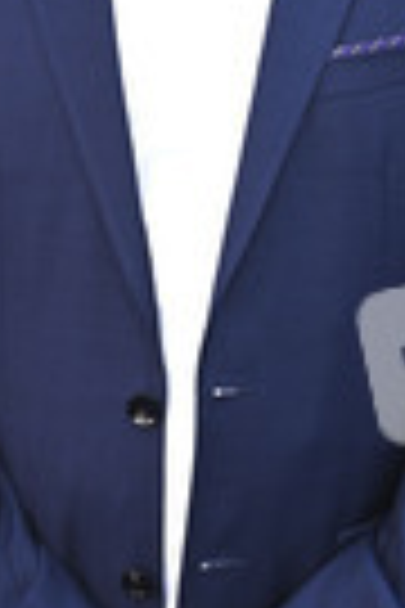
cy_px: 113
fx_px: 3139
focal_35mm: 186
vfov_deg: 11.0
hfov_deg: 7.4
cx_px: 180
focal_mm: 63
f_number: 5.6
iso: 800
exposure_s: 1/200
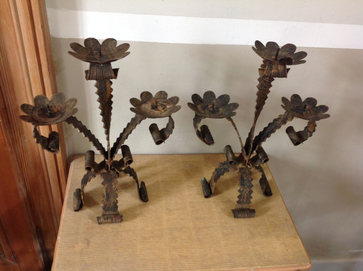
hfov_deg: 52.7
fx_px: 366
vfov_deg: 40.6
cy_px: 136
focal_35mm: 35
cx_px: 182
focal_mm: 4.28
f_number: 2.4
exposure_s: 1/15
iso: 80
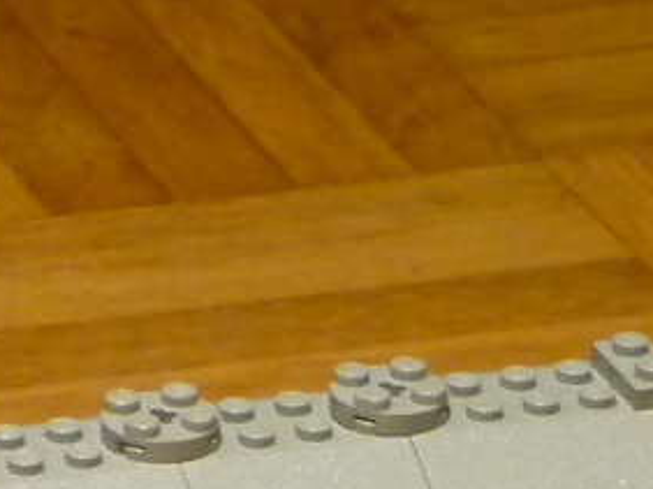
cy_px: 795
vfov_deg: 4.4
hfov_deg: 5.8
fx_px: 6371
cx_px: -144
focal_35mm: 338
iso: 400
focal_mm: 9.6
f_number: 3.5
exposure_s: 1/8
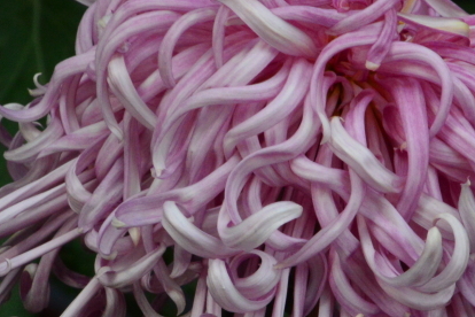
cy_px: 239
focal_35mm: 1112
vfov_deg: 1.2
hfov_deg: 1.9
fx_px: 14671
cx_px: 264
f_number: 22
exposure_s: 1/250
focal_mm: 300
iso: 1800
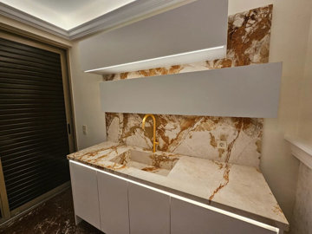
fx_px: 117
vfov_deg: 89.9
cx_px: 156
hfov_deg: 106.2
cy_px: 117
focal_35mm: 13
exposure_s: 1/50
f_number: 2.2
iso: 50
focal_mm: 2.2
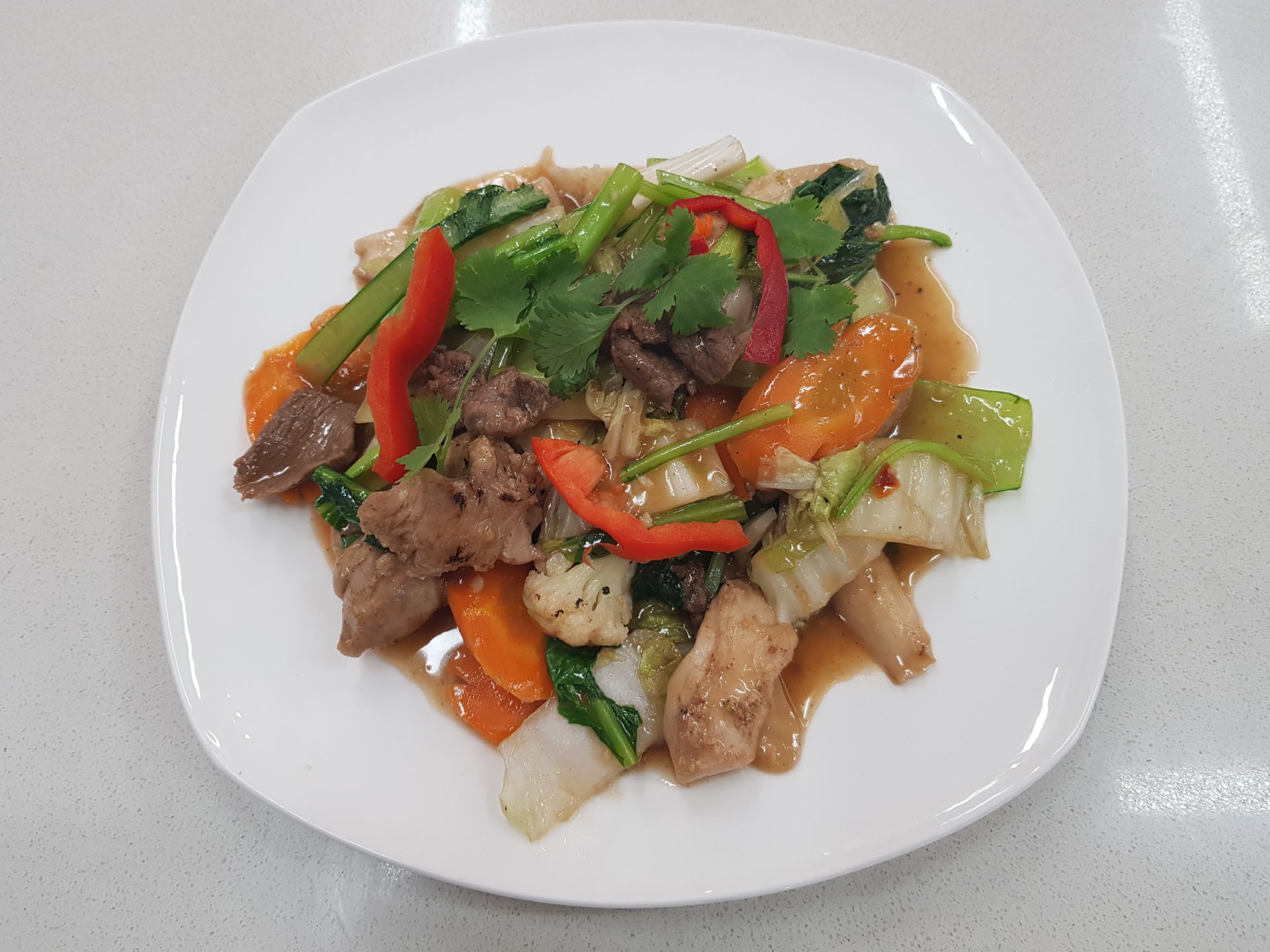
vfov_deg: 53.1
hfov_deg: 67.3
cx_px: 635
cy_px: 476
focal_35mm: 26
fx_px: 954
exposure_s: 1/50
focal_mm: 4.2
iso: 80
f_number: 1.7
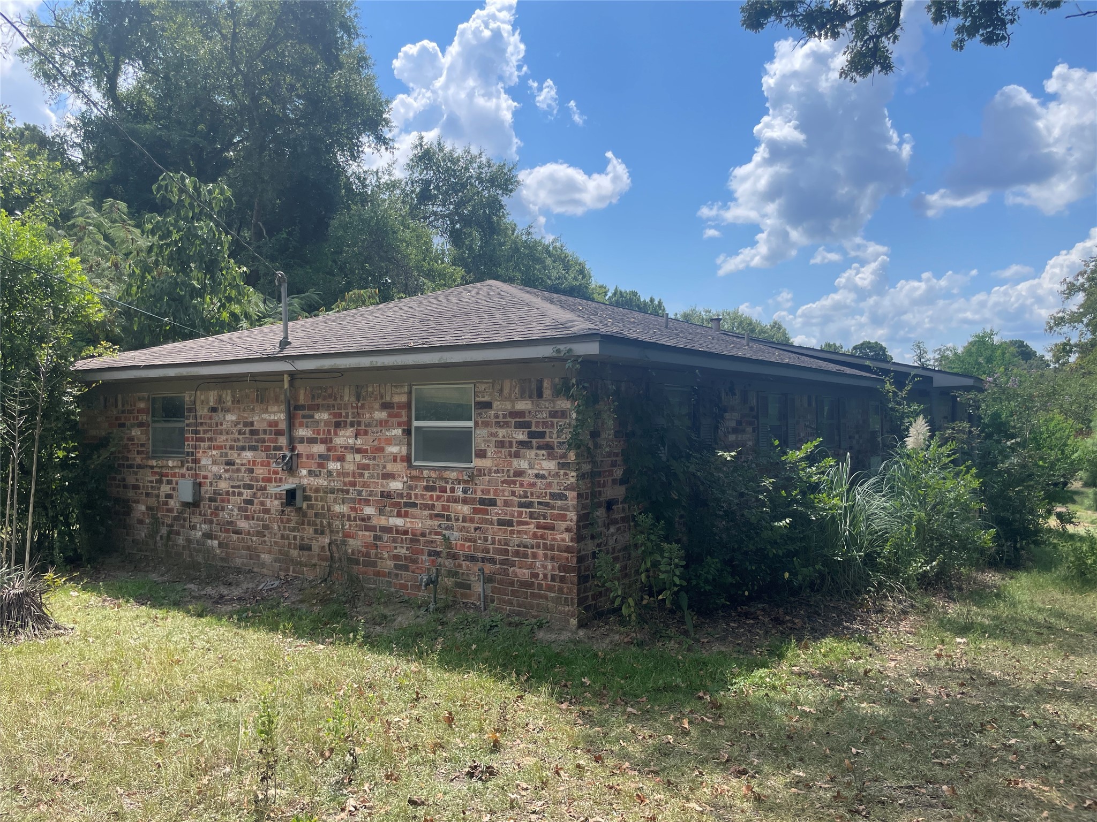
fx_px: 824
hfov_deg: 67.3
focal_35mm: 26
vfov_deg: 53.1
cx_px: 548
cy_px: 411
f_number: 1.6
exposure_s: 1/3300
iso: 32
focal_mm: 4.2
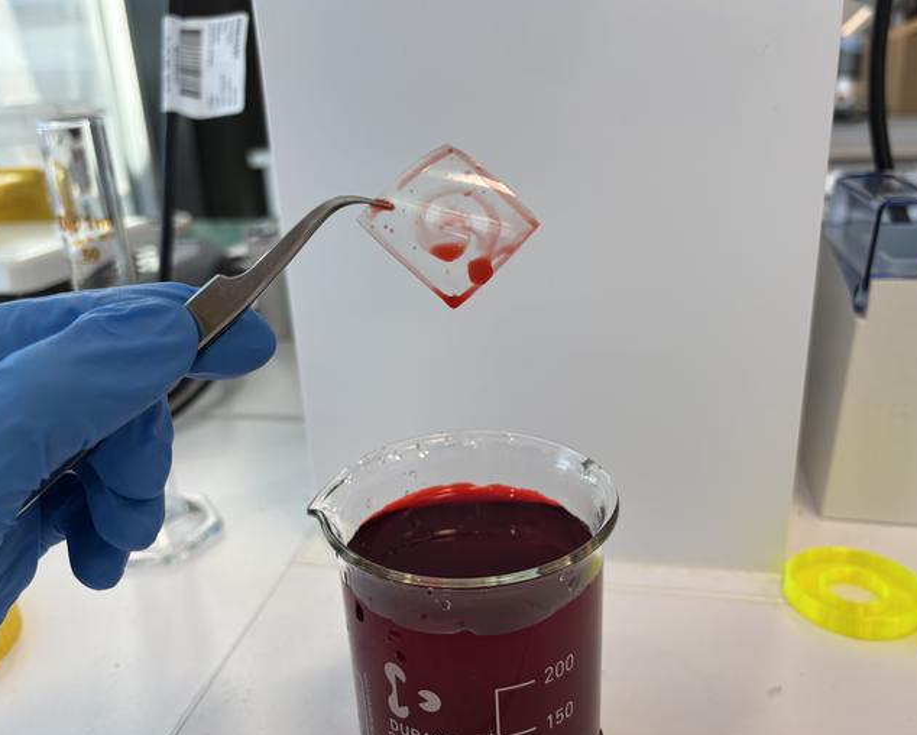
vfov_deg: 51.6
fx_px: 760
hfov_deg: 62.2
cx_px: 450
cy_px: 367
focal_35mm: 28
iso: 40
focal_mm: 5.96
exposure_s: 1/174
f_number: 1.6
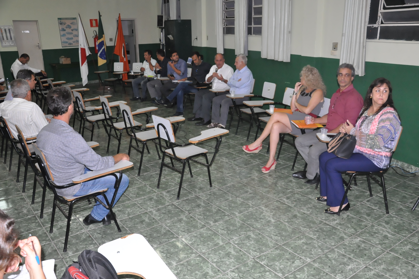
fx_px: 366
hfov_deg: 59.6
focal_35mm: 32
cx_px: 210
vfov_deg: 41.6
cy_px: 140
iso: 2000
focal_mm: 21
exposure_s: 1/60
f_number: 5
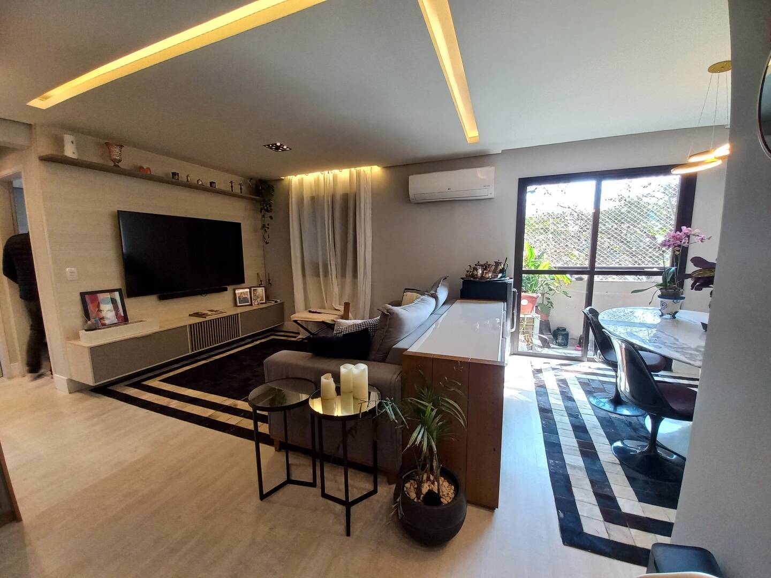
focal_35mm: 13
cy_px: 289
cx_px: 386
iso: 100
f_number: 2.2
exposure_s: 1/50
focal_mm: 1.42
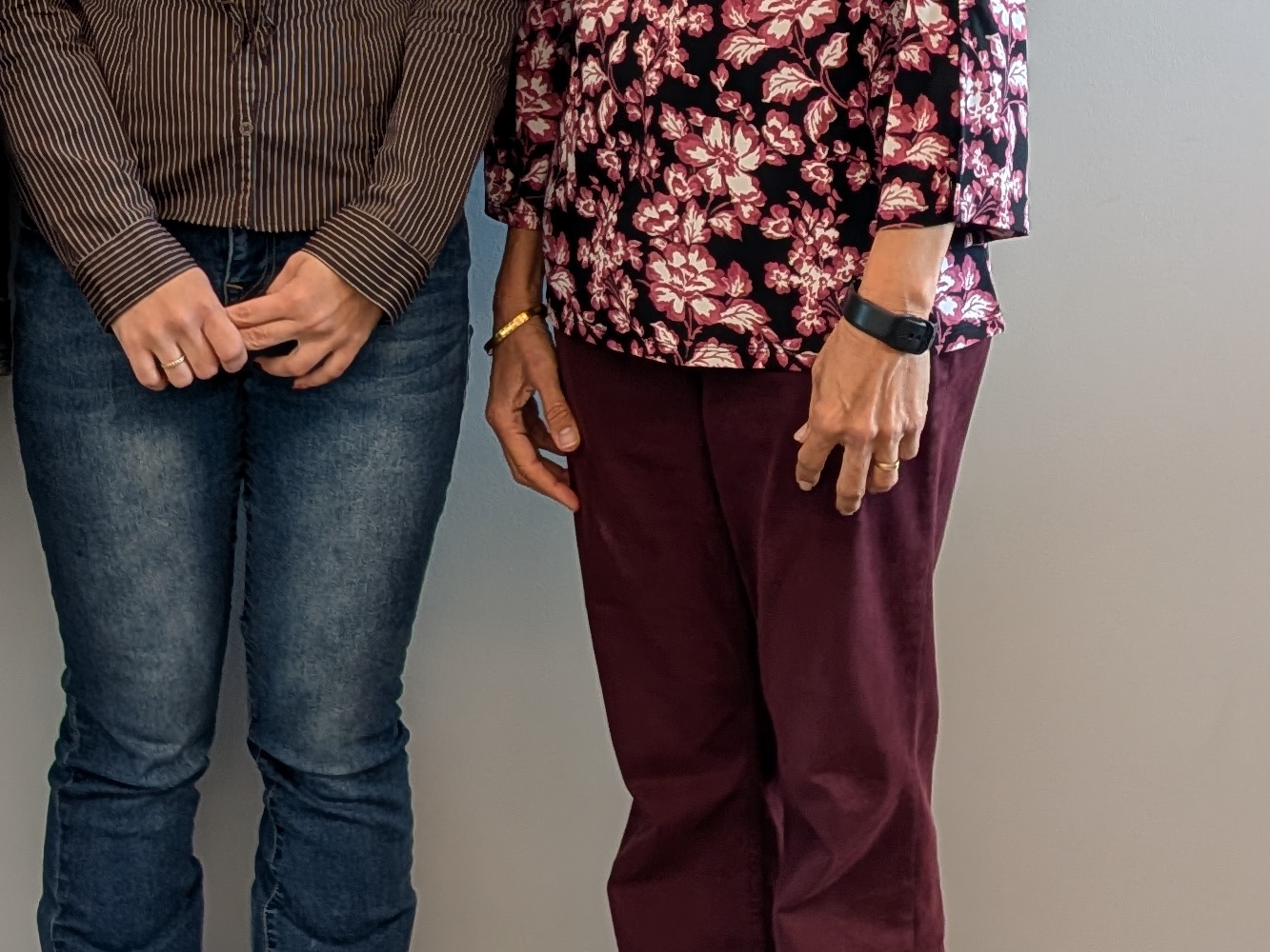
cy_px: -92
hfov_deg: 26.8
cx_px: 391
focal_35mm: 72
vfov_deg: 19.6
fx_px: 2642
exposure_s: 1/97
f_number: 1.7
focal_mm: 4.53
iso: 31
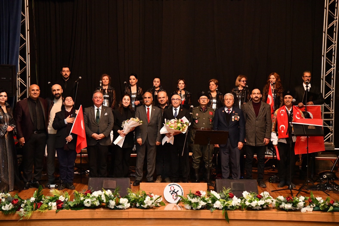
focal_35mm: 75
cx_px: 170
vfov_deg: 18.2
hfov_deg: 27.0
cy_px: 113
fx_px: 706
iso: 10000
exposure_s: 1/200
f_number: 4.5
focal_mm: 75
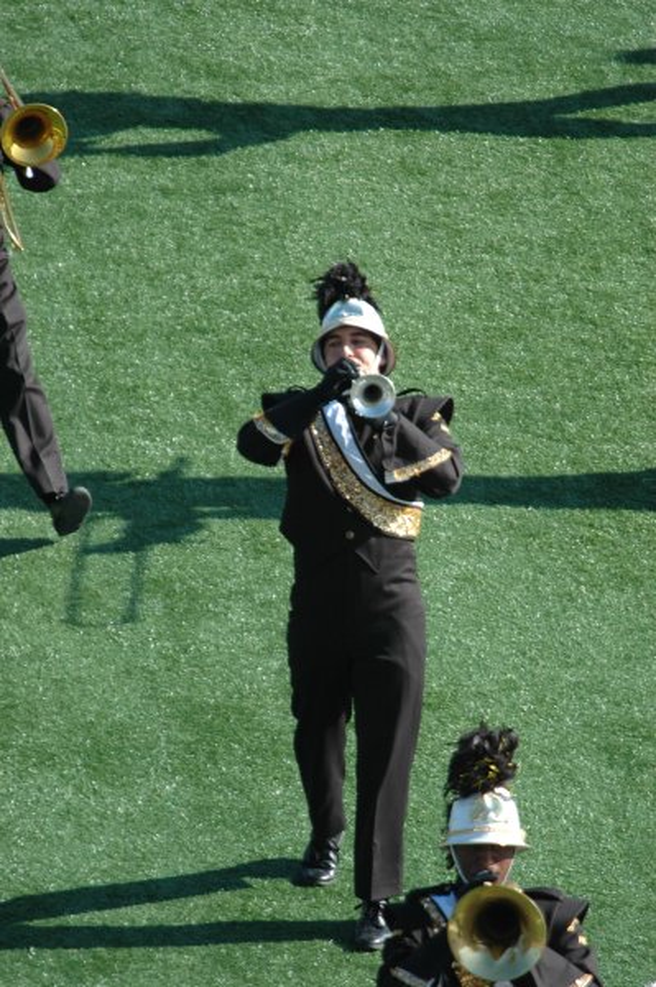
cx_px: 328
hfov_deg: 2.3
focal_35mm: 600
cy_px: 494
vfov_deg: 3.4
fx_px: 16427
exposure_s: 1/400
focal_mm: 400
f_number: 5.6
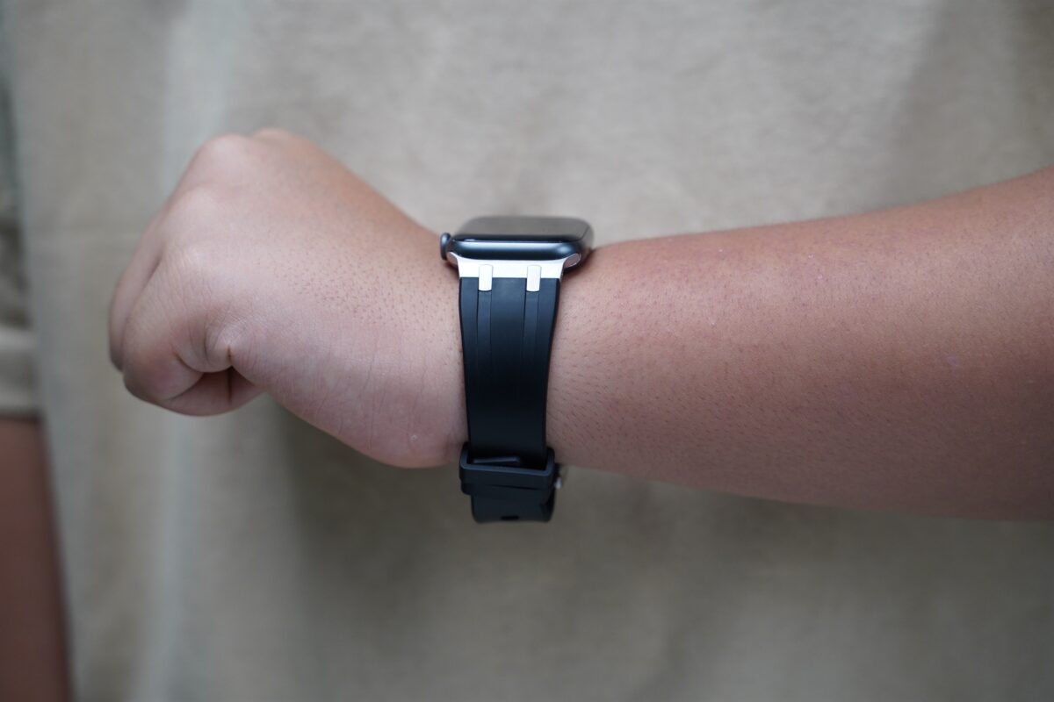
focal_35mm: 68
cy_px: 351
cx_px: 527
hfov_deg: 29.7
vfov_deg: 20.0
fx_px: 1991
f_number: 4
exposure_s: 1/160
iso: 1250
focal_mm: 68
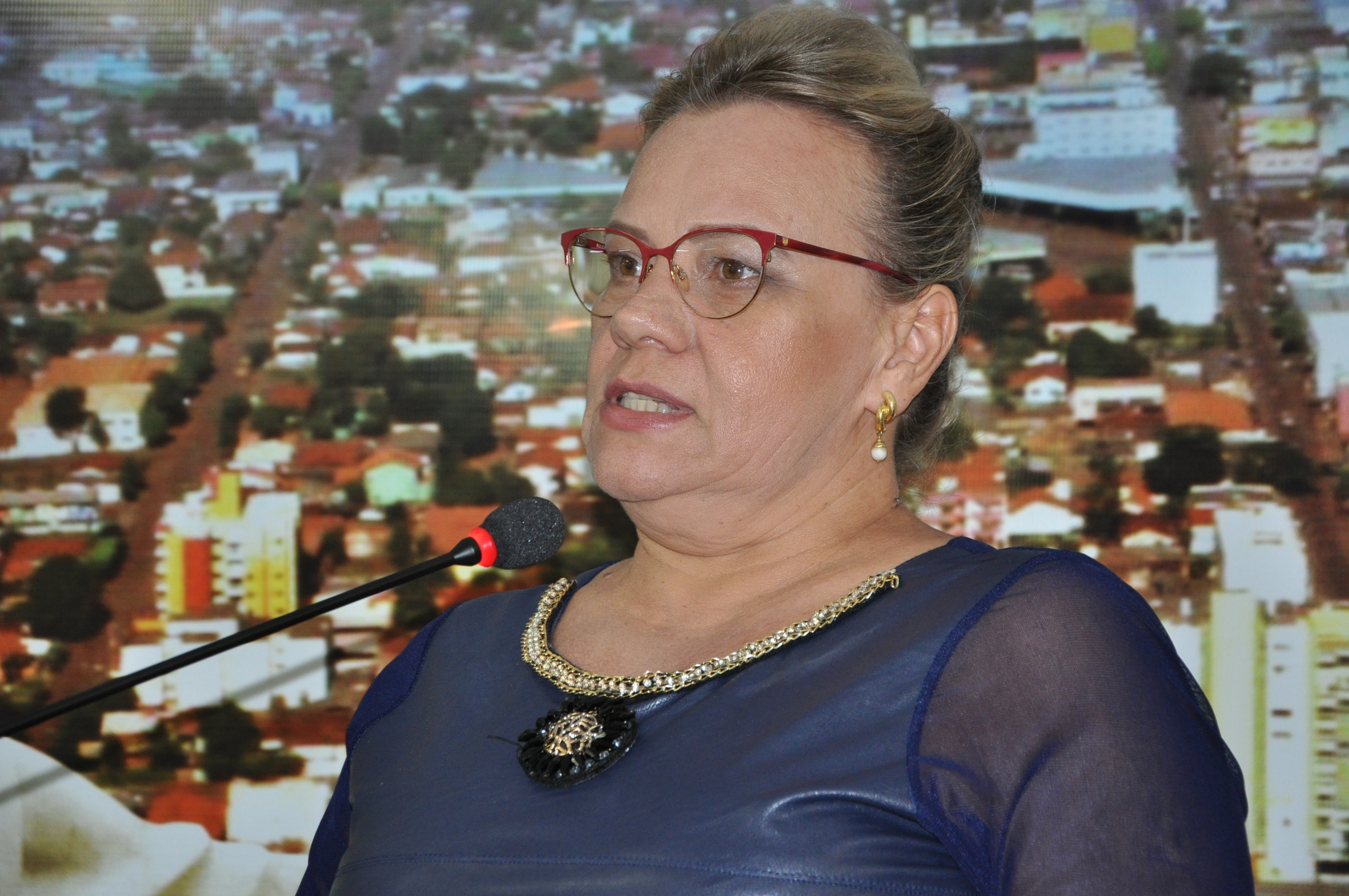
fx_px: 4491
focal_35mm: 120
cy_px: 448
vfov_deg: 11.4
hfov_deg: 17.1
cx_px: 674
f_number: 5.3
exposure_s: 1/60
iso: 800
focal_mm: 80
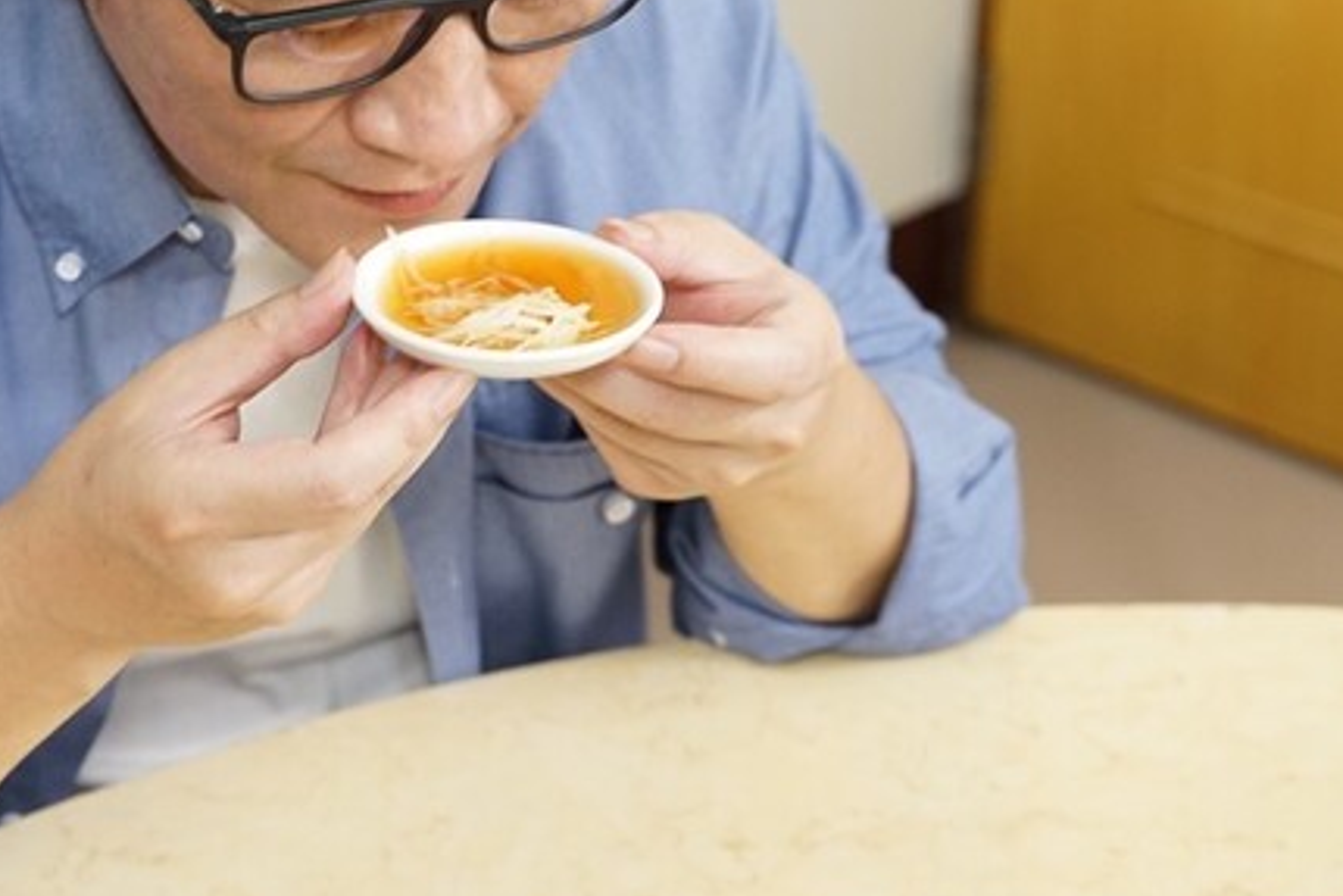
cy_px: 67
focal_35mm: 85
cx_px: 406
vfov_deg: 15.9
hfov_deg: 23.8
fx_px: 3172
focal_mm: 43
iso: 1600
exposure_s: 1/60
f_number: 4
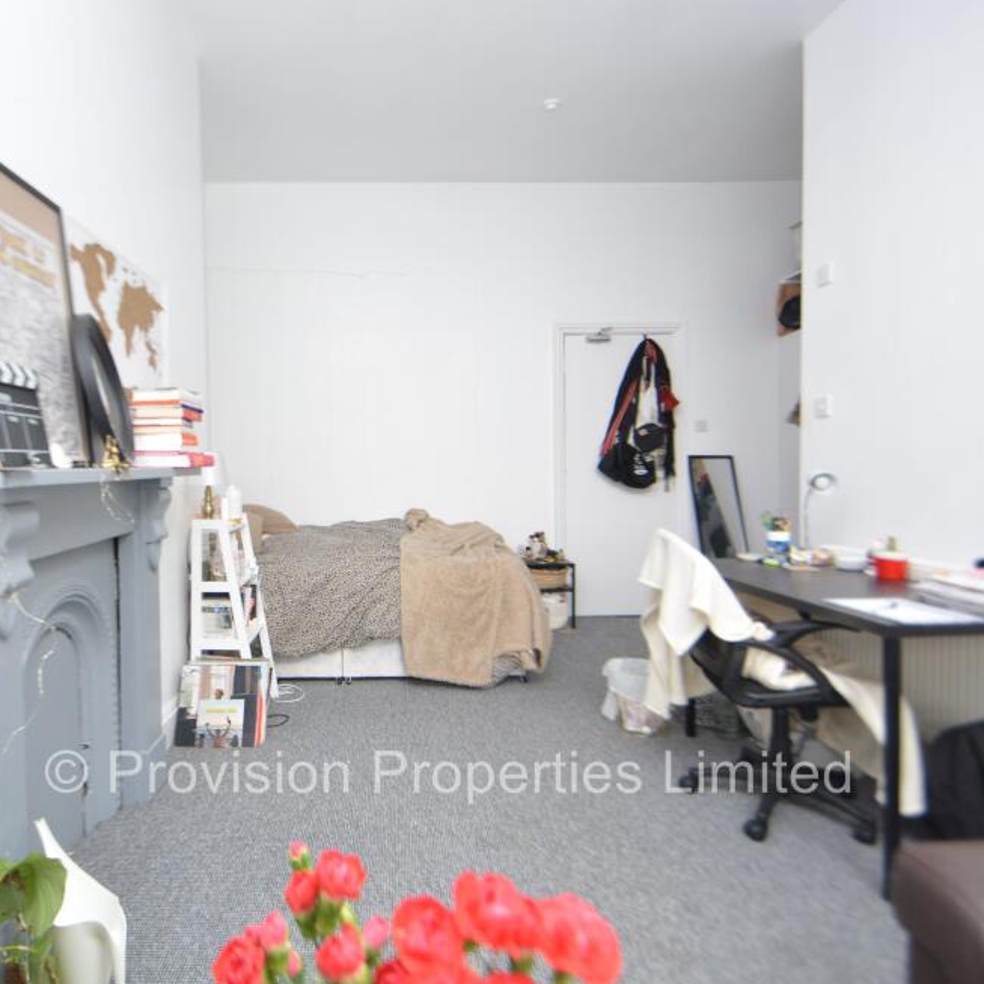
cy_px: 505
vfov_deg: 74.8
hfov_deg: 74.7
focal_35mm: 20
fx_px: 643
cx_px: 448
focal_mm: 10
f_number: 4
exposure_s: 1/60
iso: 640
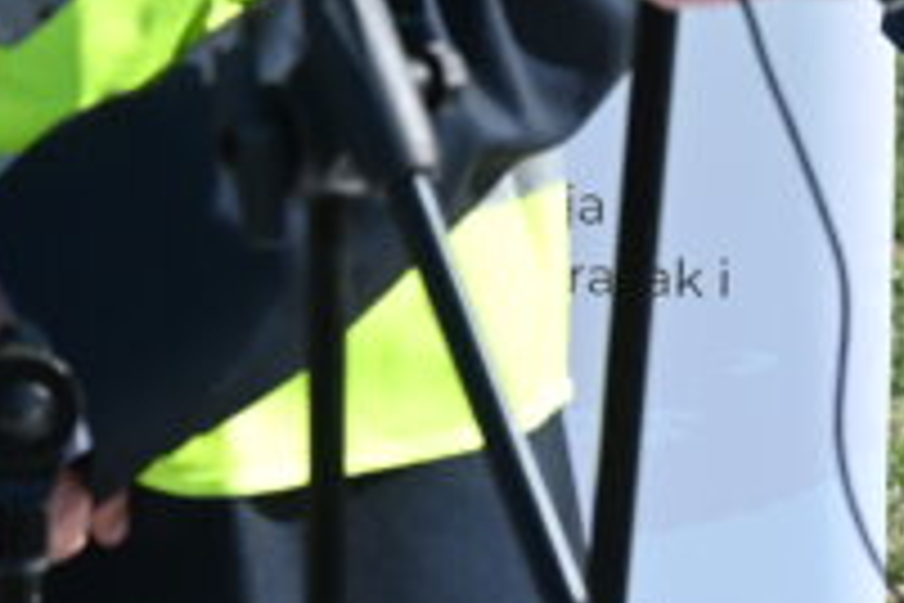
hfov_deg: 6.7
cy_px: -430
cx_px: -193
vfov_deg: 4.5
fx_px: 7658
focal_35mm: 305
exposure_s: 1/250
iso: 100
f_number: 6
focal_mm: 60
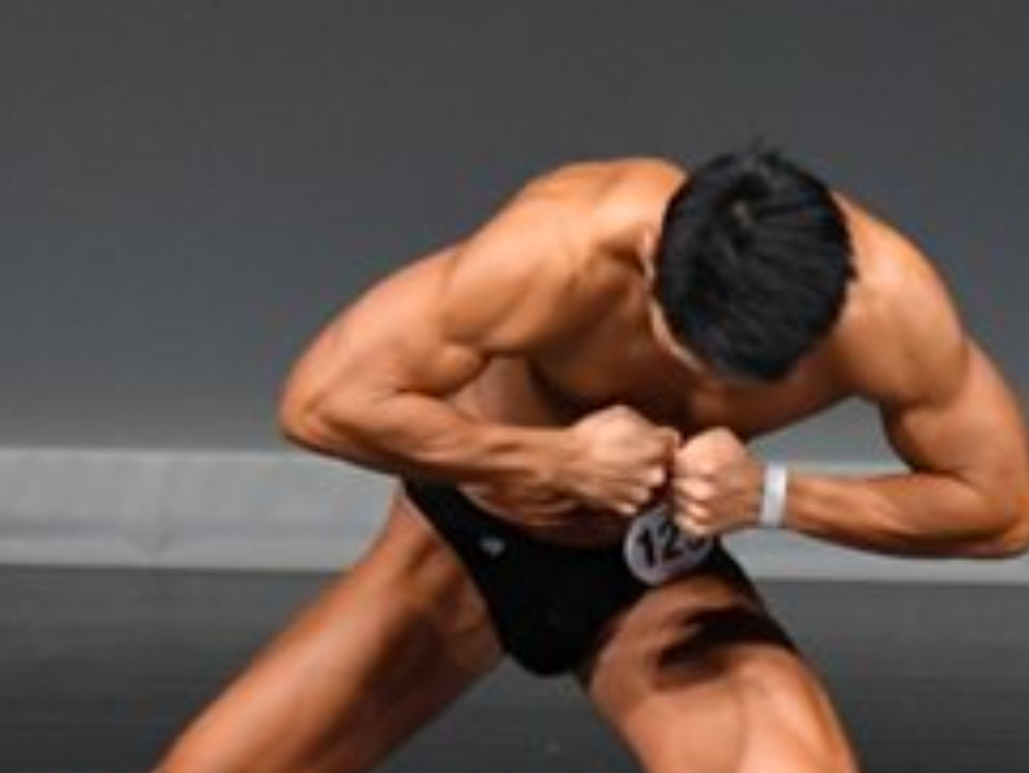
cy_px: 436
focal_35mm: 1067
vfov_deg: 1.4
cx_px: 608
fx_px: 31734
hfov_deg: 1.9
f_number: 5.6
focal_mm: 230
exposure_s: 1/400
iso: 4000
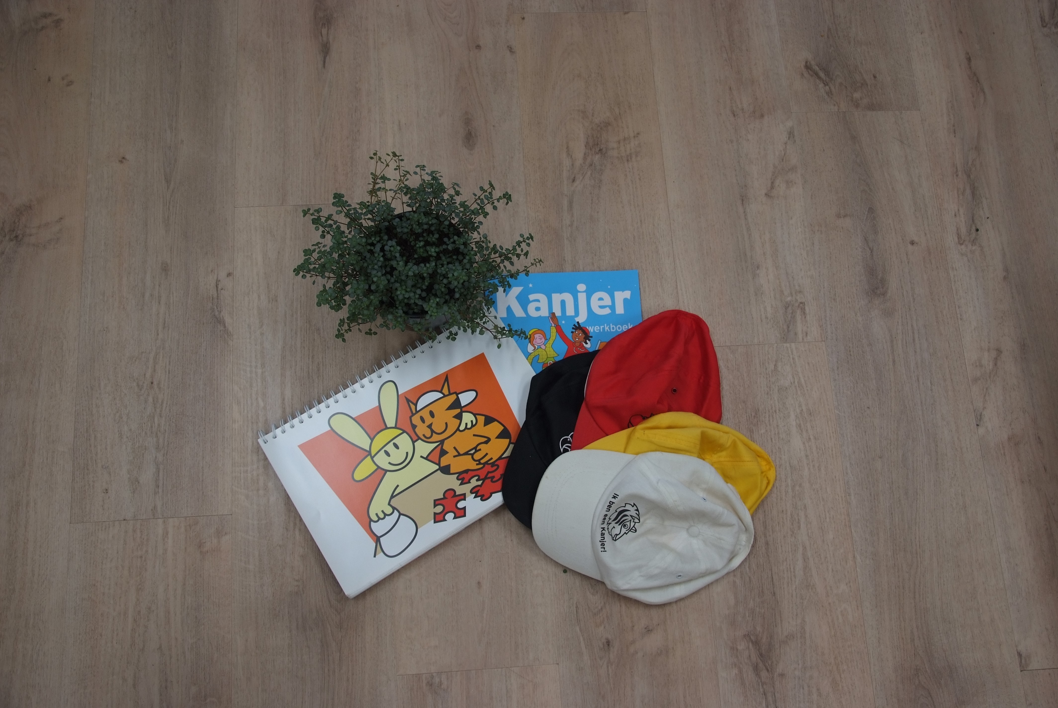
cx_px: 529
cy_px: 354
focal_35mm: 33
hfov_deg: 57.2
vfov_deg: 40.1
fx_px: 971
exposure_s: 1/60
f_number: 4
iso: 250
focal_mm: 22
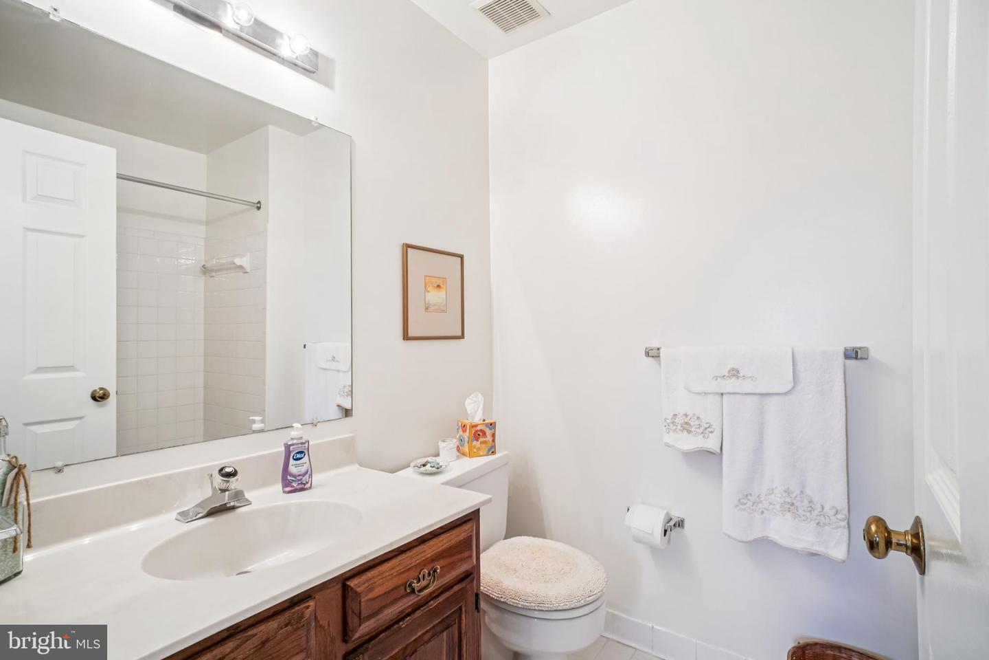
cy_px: 330
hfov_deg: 95.0
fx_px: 453
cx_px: 494
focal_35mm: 16
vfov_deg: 72.1
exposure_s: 1/15
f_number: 8
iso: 500
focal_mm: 11
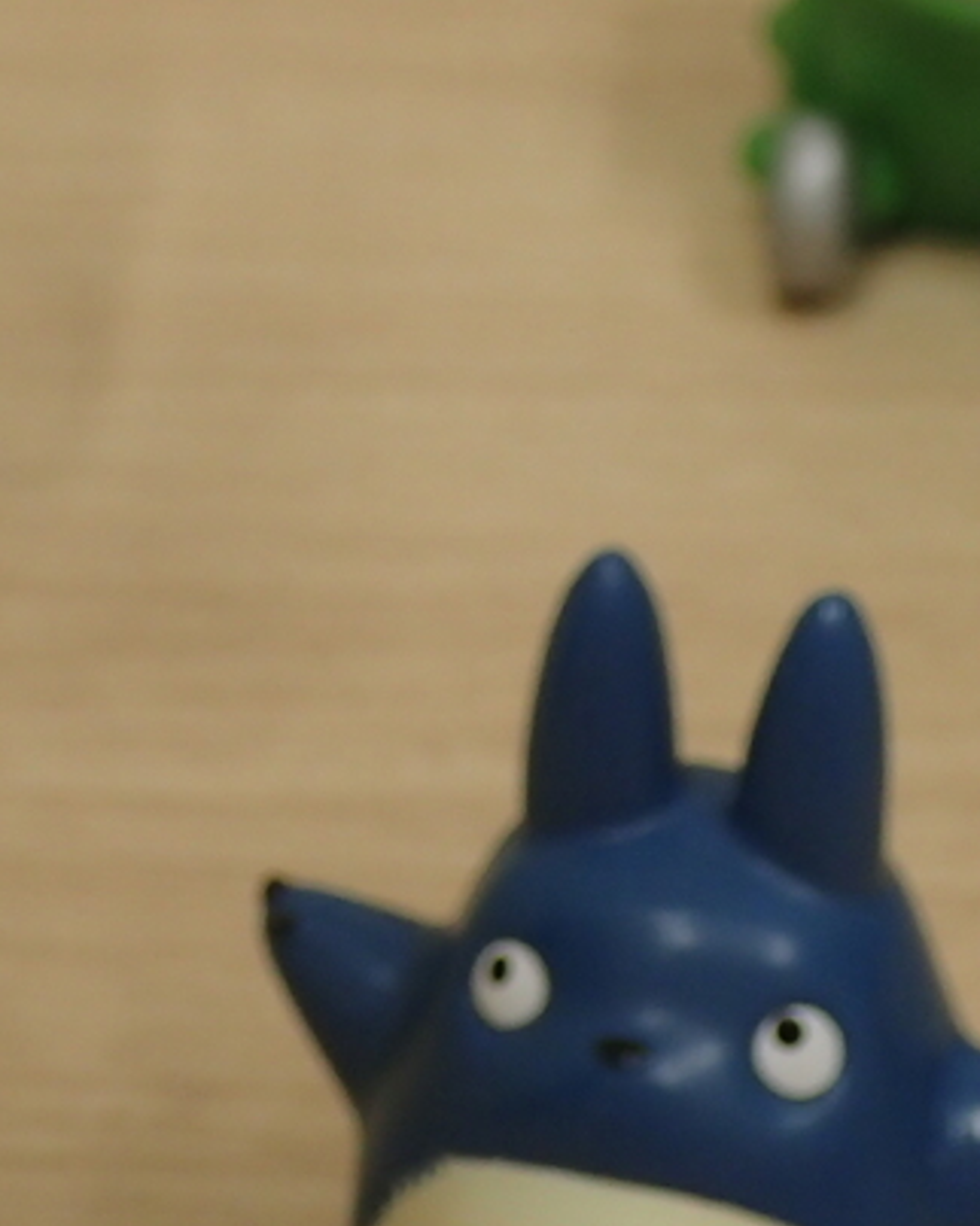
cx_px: 265
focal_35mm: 125
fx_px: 4535
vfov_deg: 15.3
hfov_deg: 12.3
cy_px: 289
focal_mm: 7.86
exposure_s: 1/80
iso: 160
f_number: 2.9
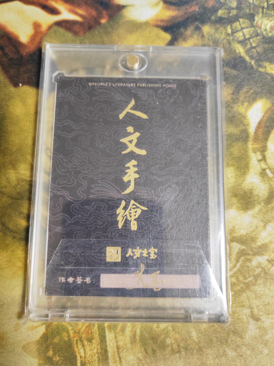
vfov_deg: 65.3
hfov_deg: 51.4
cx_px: 137
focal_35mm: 27
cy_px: 183
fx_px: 285
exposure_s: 1/100
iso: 250
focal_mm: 5.53
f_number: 1.8
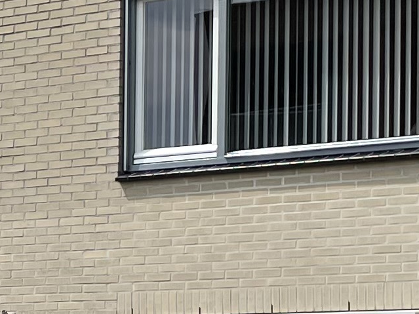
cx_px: -172
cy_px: 351
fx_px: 1985
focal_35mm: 164
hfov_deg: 11.6
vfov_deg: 9.0
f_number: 1.6
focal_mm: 4.2
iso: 32
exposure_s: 1/4464
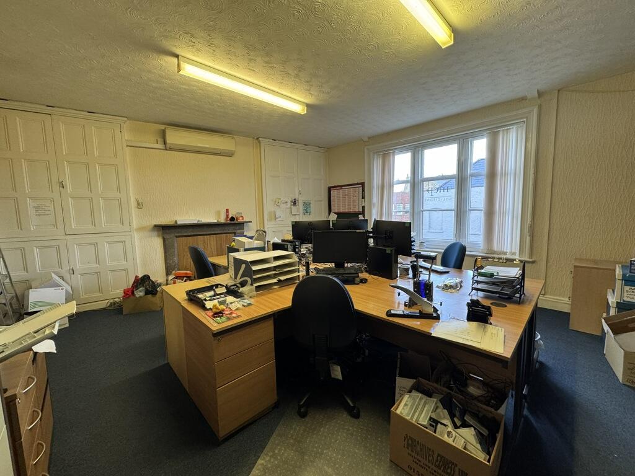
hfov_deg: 102.1
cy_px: 238
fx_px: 257
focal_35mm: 14
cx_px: 318
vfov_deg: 85.7
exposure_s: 1/100
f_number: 2.2
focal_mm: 2.22
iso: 200
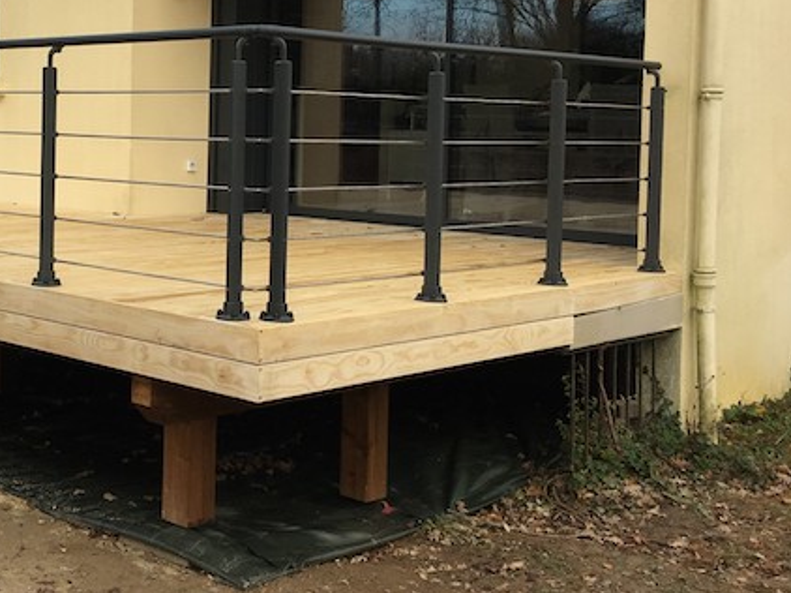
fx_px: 1256
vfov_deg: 26.3
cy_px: 173
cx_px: 82
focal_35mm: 55
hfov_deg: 33.2
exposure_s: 1/509
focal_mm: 4.15
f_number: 2.2
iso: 25
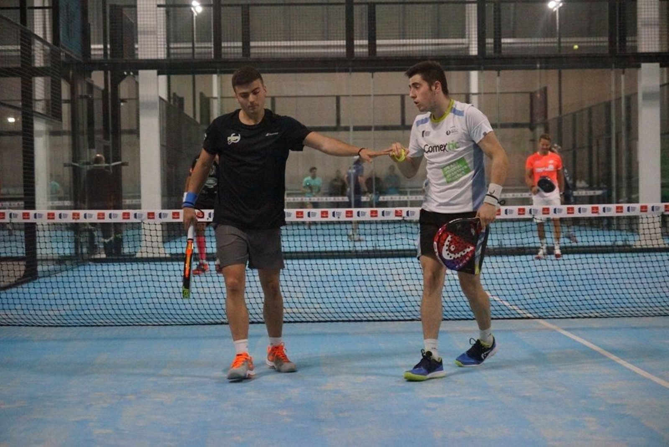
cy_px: 224
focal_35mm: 75
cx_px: 334
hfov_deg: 27.0
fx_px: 1395
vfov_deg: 18.2
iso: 5000
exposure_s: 1/800
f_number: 2.8
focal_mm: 50
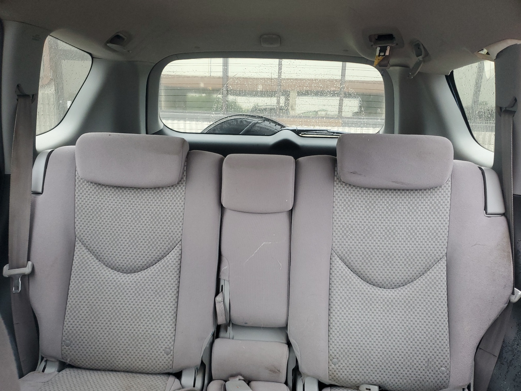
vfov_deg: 53.1
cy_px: 196
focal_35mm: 26
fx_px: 391
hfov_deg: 67.3
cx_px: 260
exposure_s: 1/60.2
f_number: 1.5
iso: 127
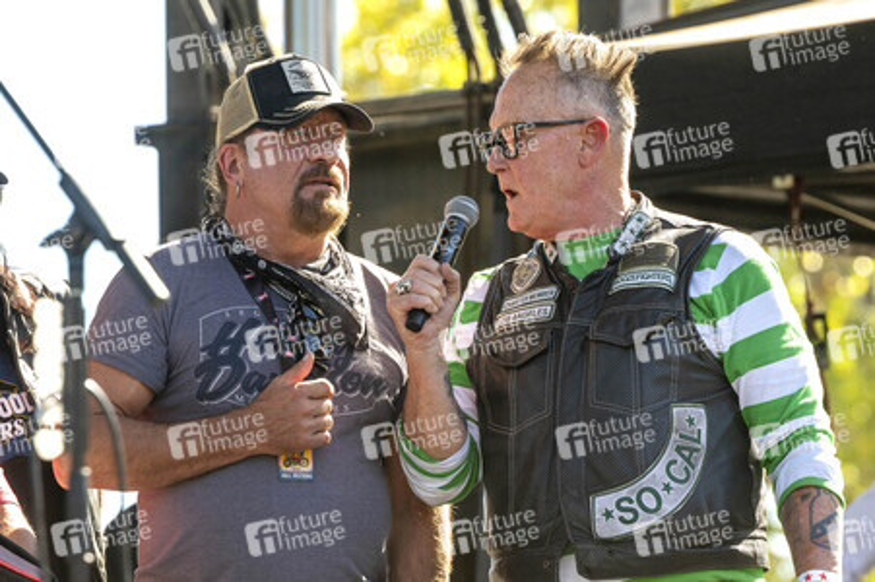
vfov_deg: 6.9
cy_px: 291
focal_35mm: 200
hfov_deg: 10.3
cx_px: 438
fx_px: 4857
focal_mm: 200
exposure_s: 1/250
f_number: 5.6
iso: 500
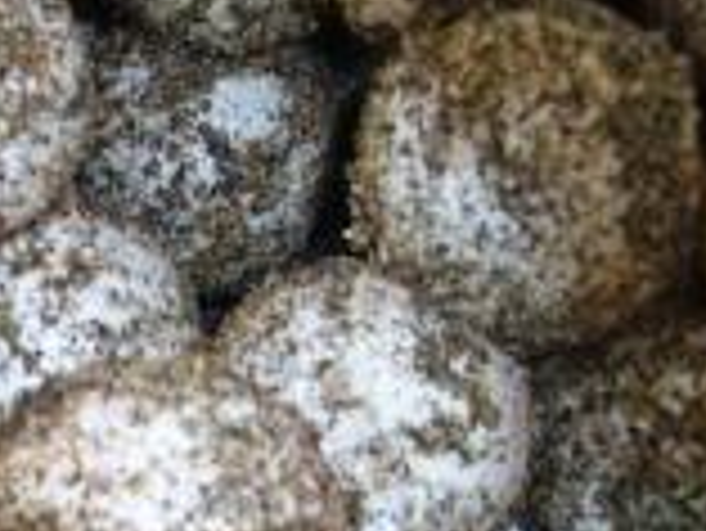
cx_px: -184
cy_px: 464
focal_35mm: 100
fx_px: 2041
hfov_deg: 18.4
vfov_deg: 14.7
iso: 200
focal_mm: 6.2
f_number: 3.5
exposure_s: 1/30
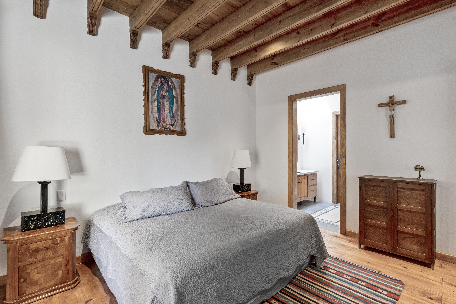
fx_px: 209
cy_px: 152
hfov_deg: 95.0
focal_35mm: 16
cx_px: 228
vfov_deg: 72.1
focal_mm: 11
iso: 400
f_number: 8
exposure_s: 1/4
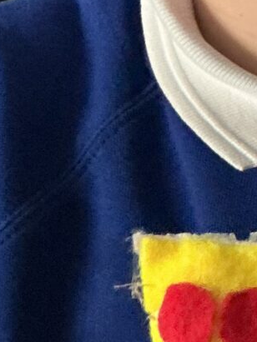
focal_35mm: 181
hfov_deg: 8.1
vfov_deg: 10.7
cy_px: -98
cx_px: 311
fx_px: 1790
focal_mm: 3
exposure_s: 1/20
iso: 500
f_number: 1.8
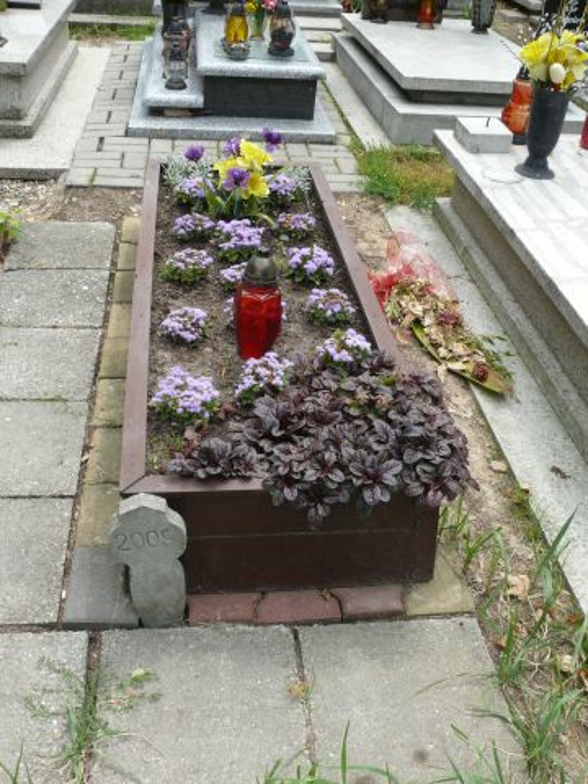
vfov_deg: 52.6
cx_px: 294
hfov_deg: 40.7
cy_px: 392
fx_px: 793
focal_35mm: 35
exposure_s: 1/200
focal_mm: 7.4
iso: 100
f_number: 5
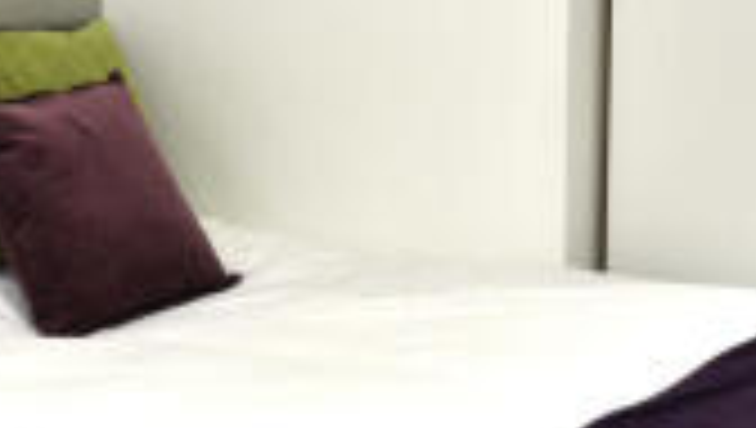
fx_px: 1606
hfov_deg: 25.9
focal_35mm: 80
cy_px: 205
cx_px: 135
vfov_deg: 15.2
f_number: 10
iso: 100
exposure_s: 1/1.67
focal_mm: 18
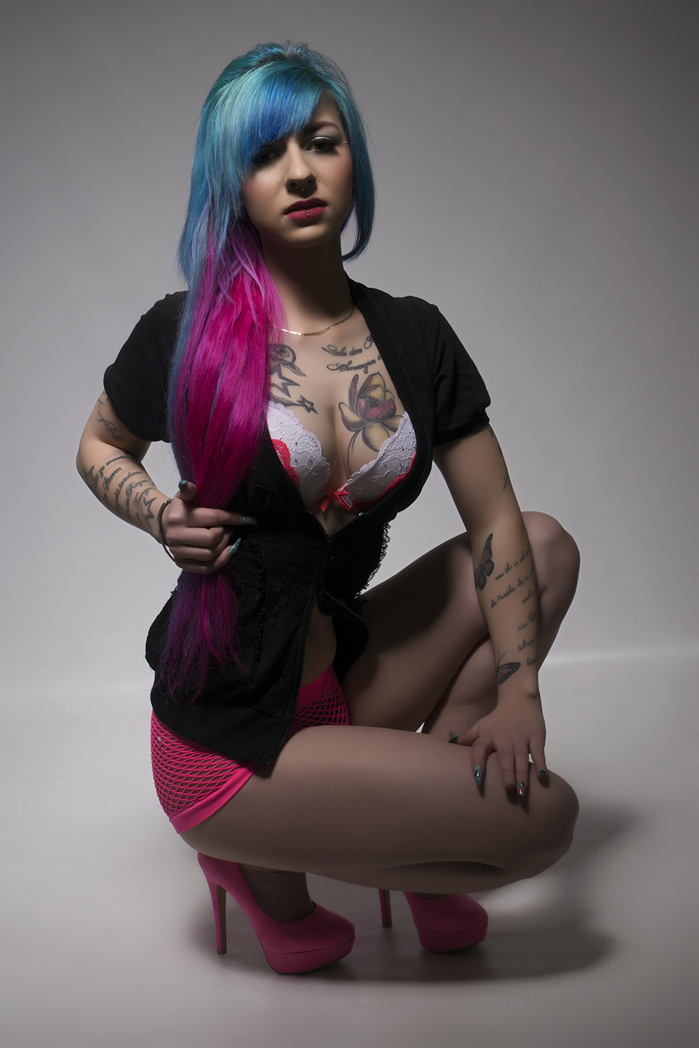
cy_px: 524
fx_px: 1965
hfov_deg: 20.2
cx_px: 350
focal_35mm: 68
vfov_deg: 29.9
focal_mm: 45
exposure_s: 1/100
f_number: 14
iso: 200
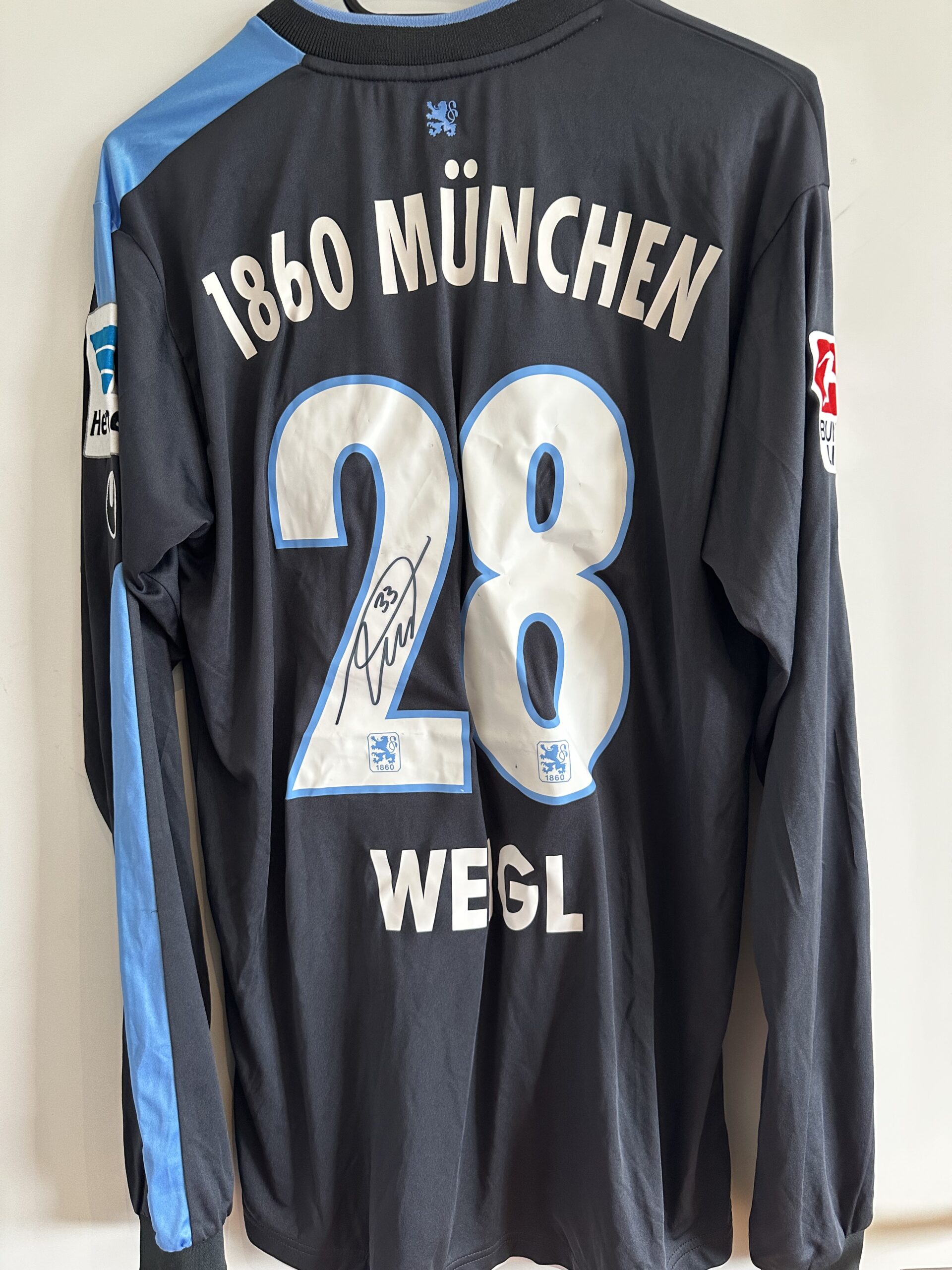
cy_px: 635
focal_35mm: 24
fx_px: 880
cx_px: 476
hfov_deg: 56.8
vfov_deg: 71.6
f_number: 1.78
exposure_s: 1/51
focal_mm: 6.86
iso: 250
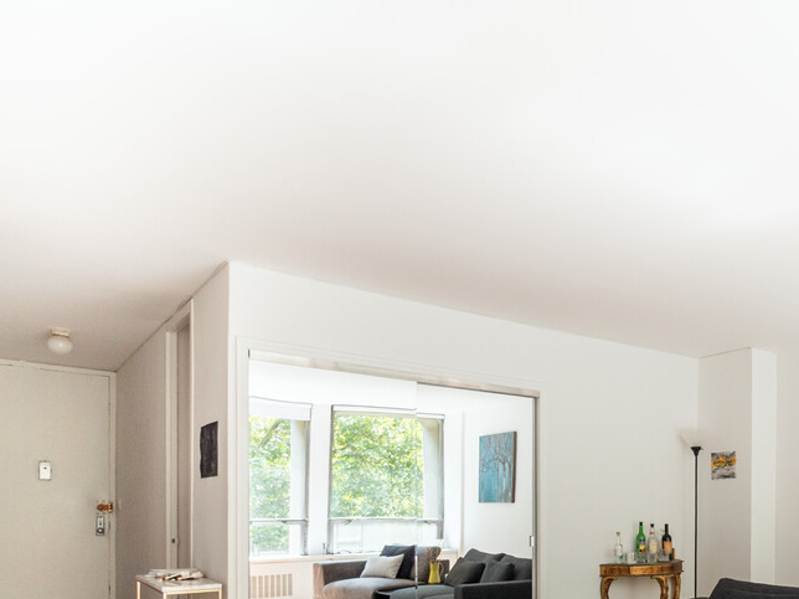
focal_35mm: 29
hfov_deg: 54.2
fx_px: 669
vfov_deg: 42.7
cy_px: 577
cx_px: 712
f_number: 4
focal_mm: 7
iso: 160
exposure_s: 1/80
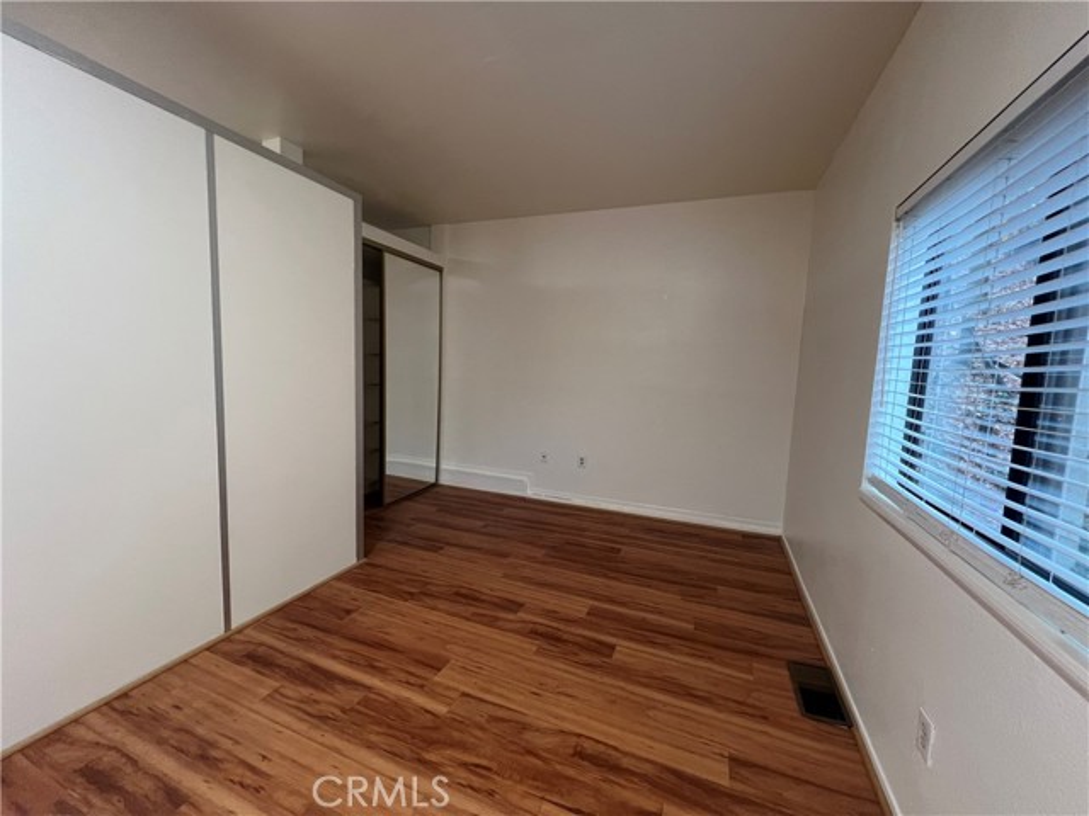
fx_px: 409
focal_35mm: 13
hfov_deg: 106.2
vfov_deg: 89.9
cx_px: 544
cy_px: 408
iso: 200
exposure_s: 1/60
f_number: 1.8
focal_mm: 1.57
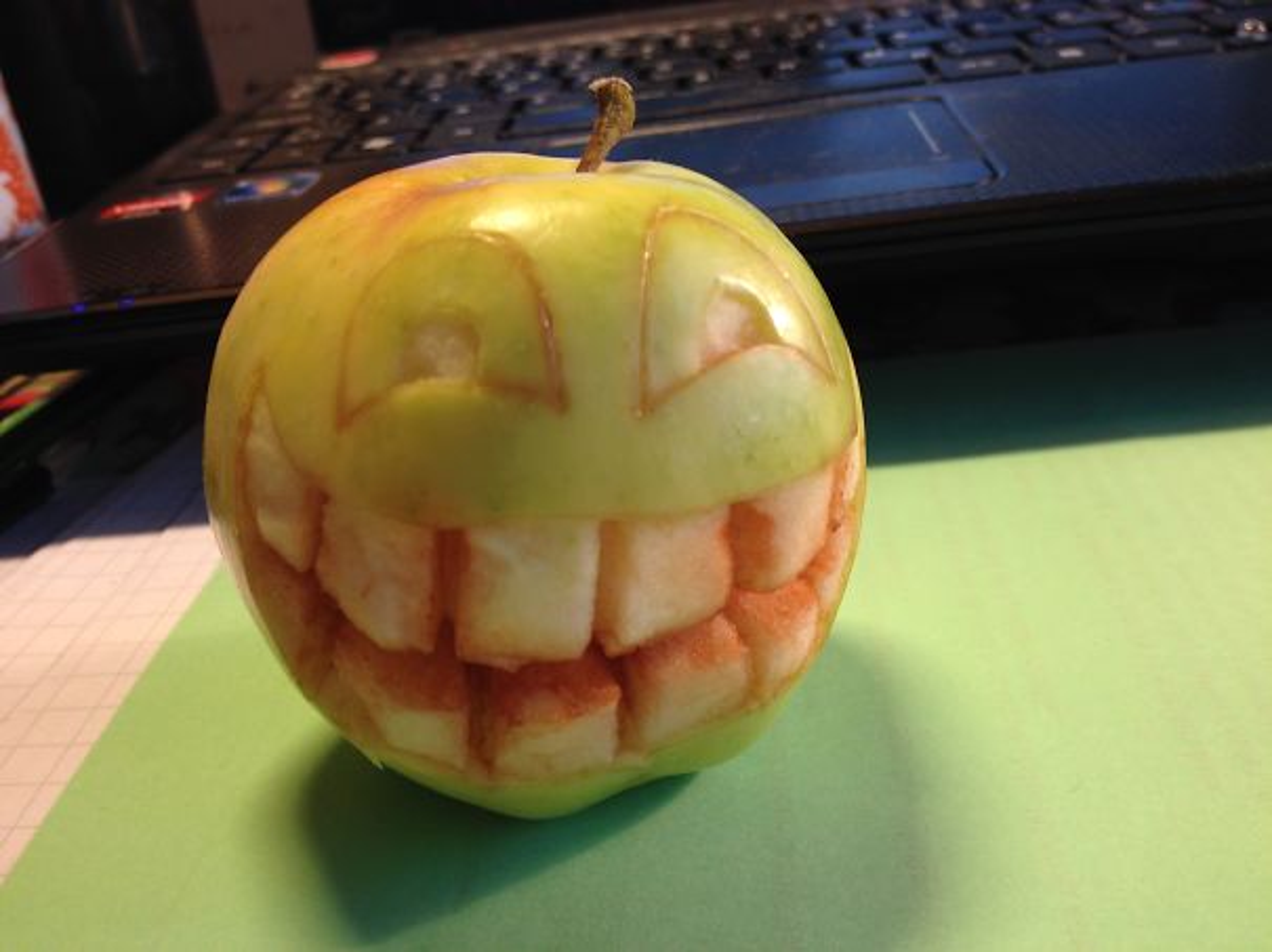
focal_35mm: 35
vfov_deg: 40.7
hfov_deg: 52.7
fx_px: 1285
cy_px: 476
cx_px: 636
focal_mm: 4.28
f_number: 2.4
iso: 50
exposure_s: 1/24
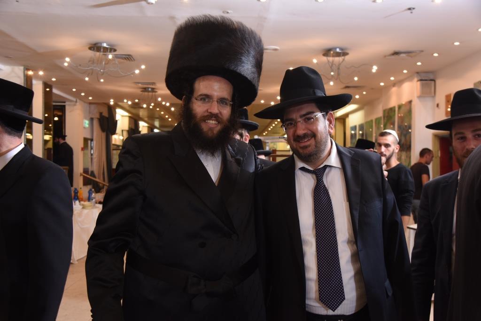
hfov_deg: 50.7
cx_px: 240
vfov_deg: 35.1
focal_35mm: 38
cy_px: 160
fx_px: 508
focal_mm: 38
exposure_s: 1/100
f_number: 6.3
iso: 800
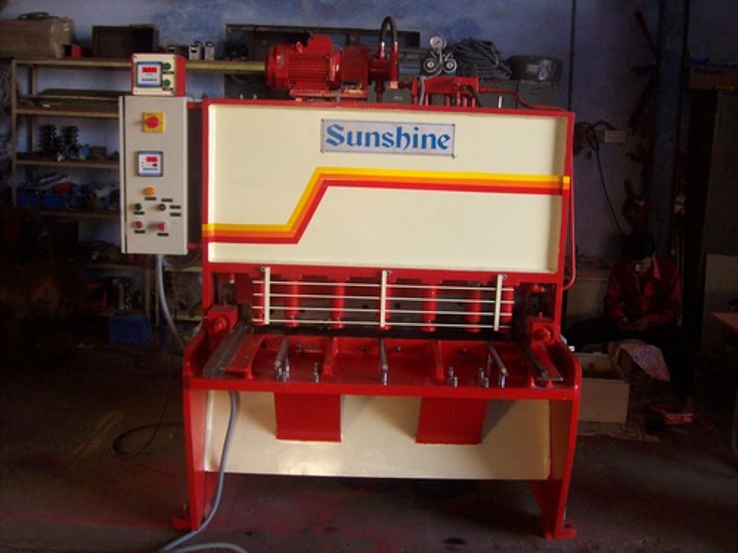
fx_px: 768
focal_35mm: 36
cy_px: 276
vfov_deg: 39.7
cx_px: 369
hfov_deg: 51.4
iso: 200
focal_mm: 6
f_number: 2.7
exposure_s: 1/64
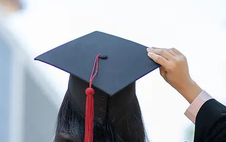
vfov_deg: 7.4
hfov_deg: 11.8
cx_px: 112
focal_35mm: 177
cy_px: 98
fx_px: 1090
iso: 100
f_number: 1.8
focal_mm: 85
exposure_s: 1/640
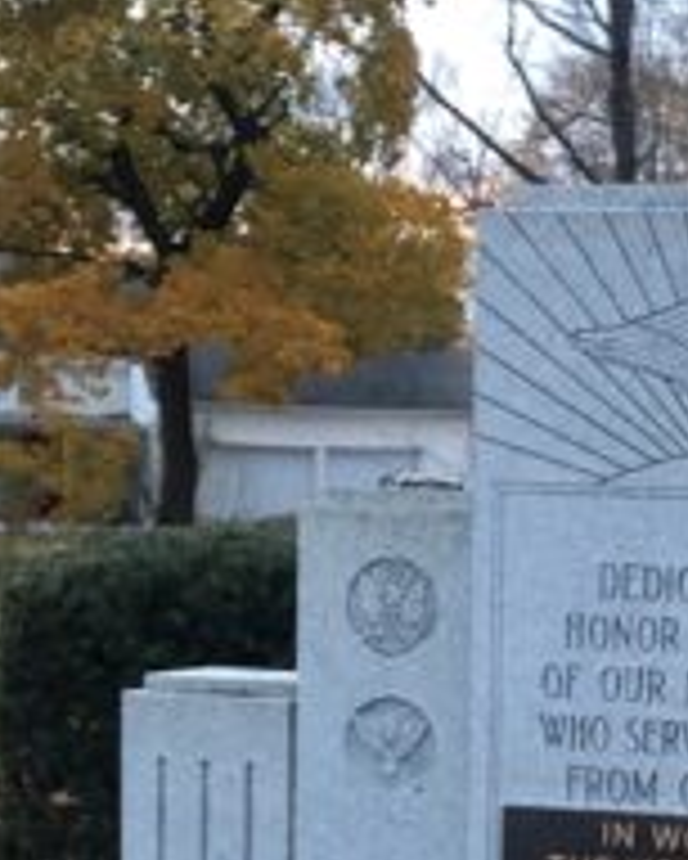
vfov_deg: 21.8
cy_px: 756
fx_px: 2187
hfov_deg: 17.0
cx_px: 841
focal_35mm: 86
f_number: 1.8
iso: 80
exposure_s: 1/6
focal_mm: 3.99
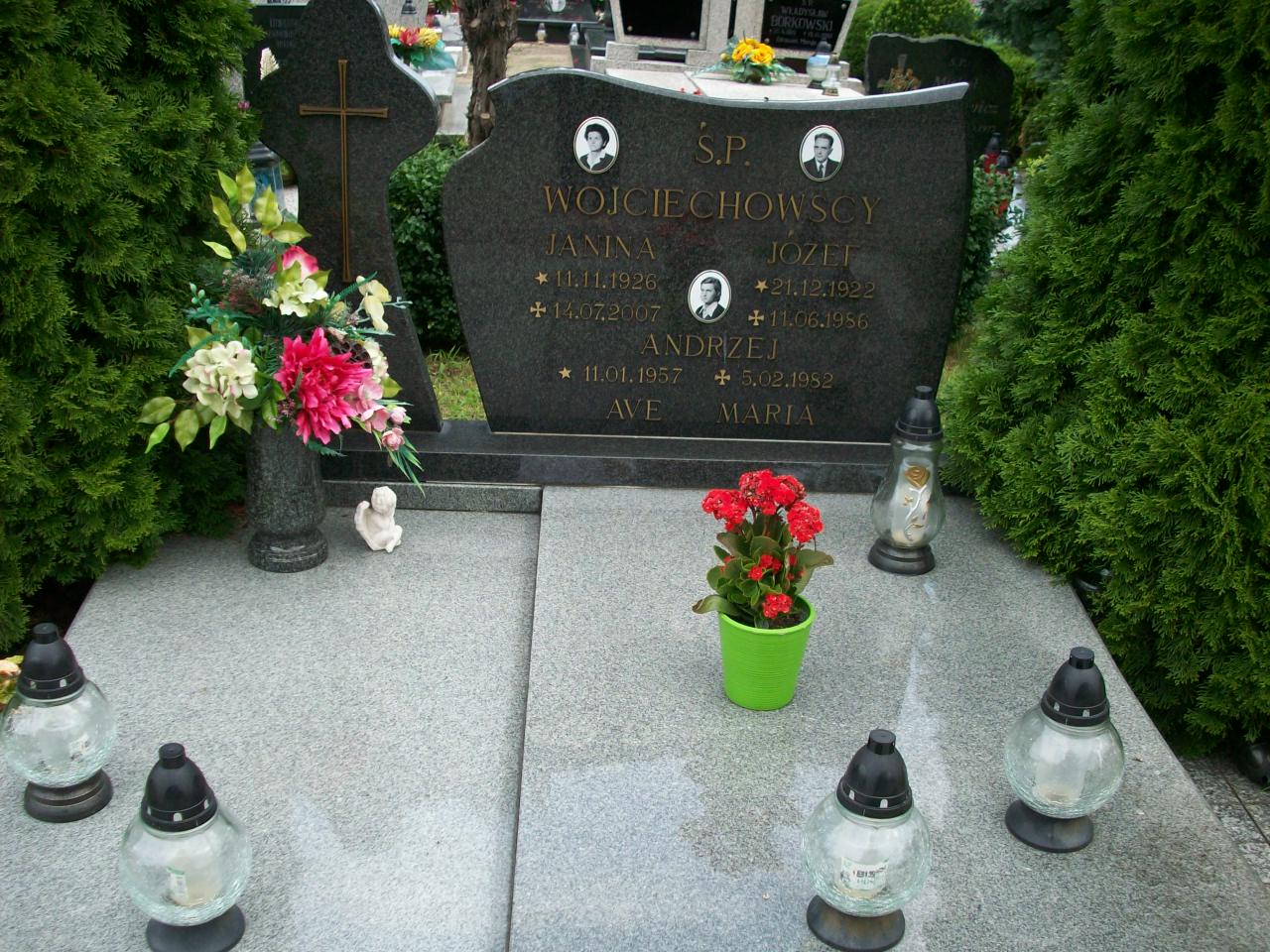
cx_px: 635
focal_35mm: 37
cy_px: 476
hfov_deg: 50.1
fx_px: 1357
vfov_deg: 38.7
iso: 80
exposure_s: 1/351
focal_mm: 6.2
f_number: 2.8
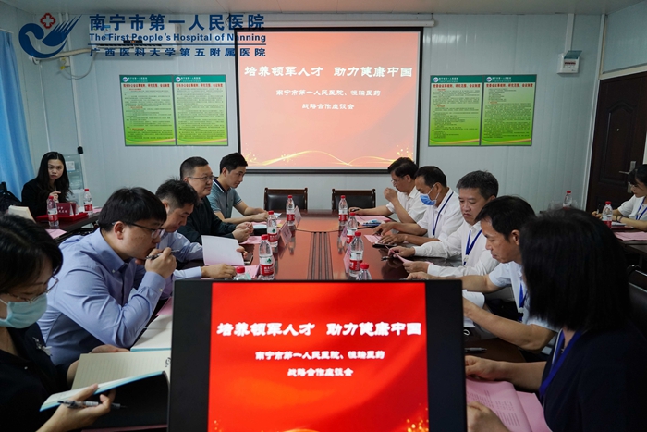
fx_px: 431
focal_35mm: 24
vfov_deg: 53.2
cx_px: 324
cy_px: 216
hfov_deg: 73.7
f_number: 4
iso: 2000
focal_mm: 24
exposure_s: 1/100
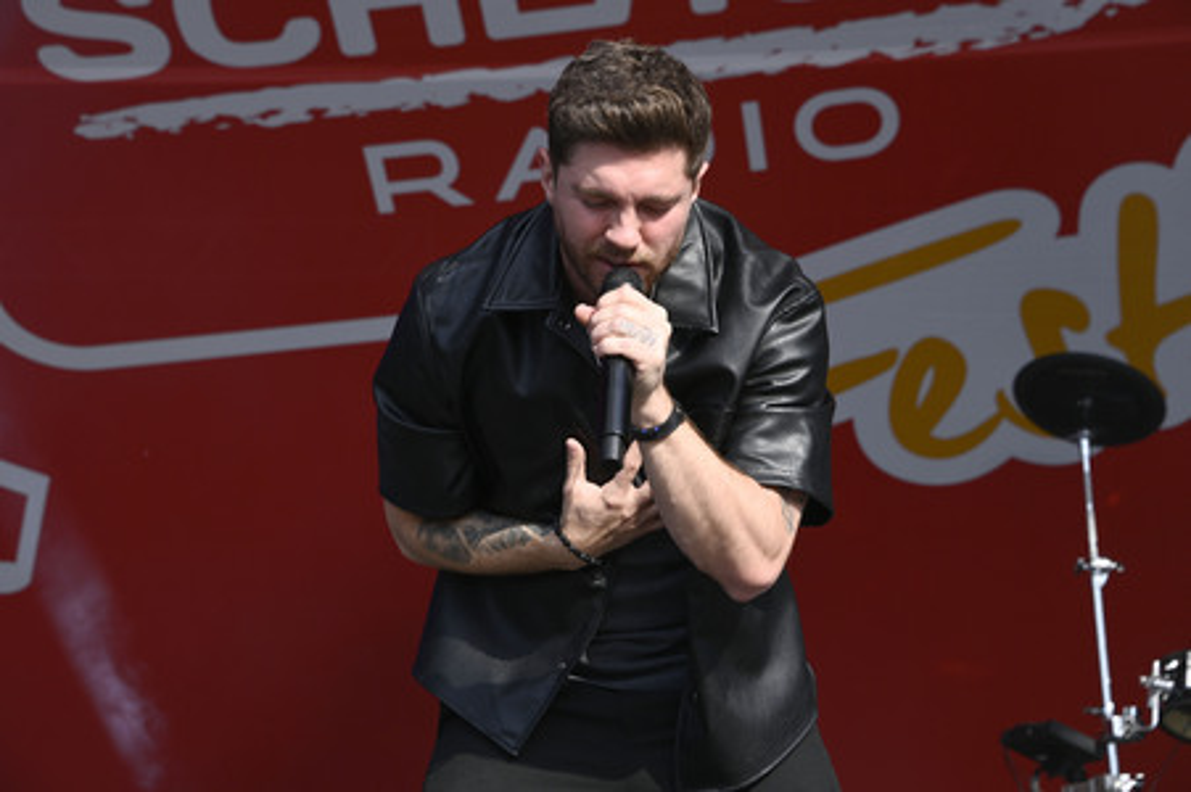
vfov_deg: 12.2
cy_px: 396
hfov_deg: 18.3
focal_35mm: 112
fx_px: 3703
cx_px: 596
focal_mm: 112
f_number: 9
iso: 200
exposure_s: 1/200
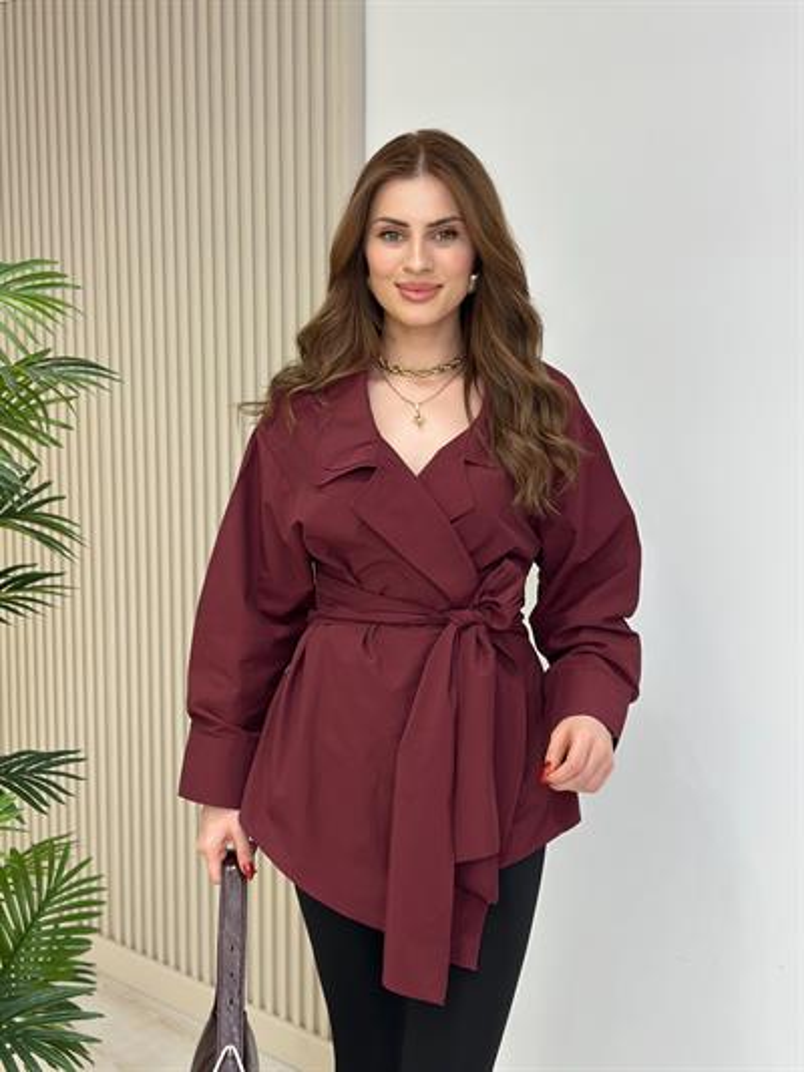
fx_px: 1486
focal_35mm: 48
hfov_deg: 30.3
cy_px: 536
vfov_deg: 39.6
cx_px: 402
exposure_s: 1/141
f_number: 1.78
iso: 80
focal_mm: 6.86
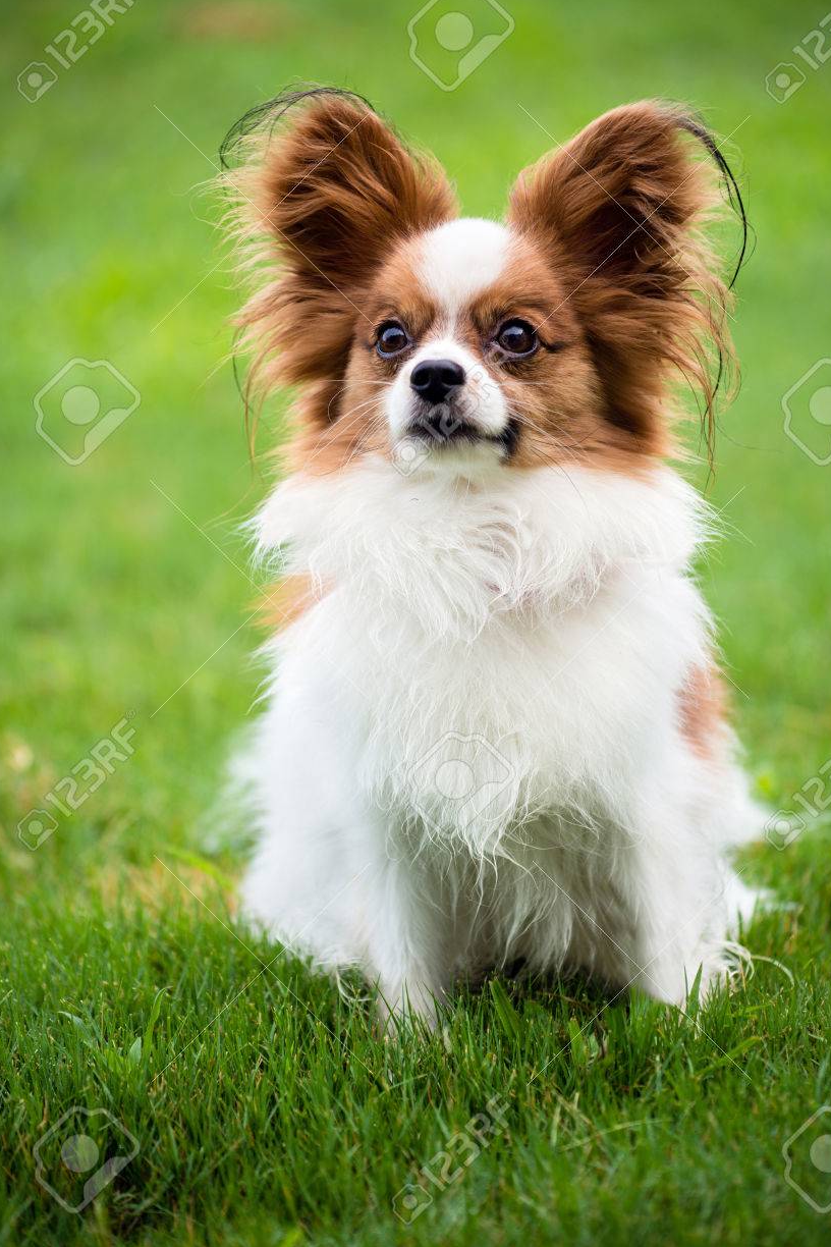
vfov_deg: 13.3
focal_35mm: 154
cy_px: 591
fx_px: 5332
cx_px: 419
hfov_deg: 8.9
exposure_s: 1/200
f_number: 4
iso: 200
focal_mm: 145
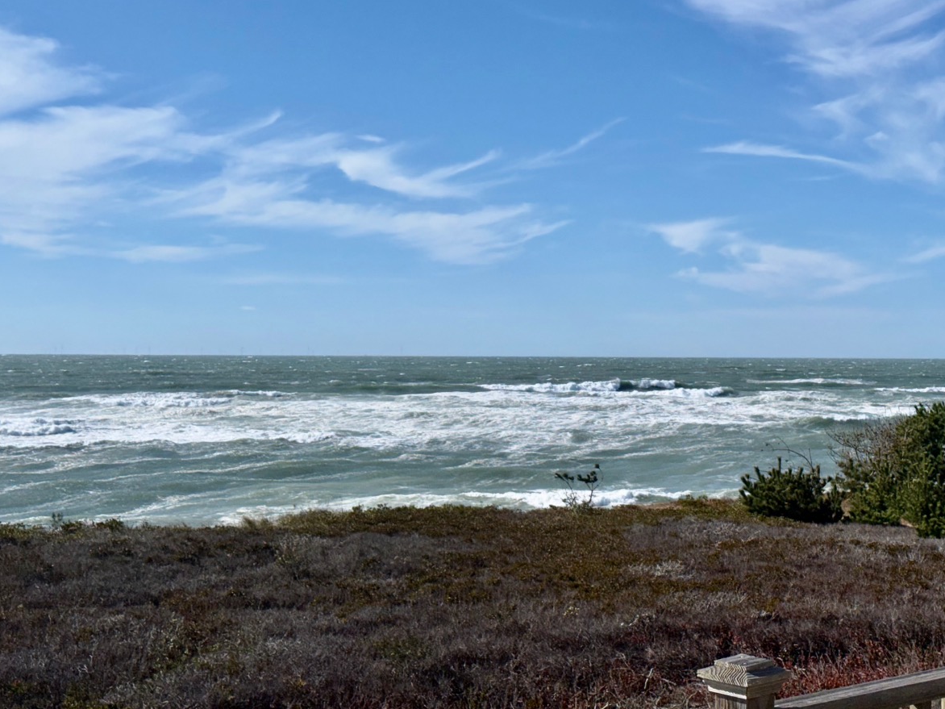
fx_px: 1611
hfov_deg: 32.6
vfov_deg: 24.8
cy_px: 344
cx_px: 540
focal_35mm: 59
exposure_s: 1/11364
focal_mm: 6.76
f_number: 1.78
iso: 50
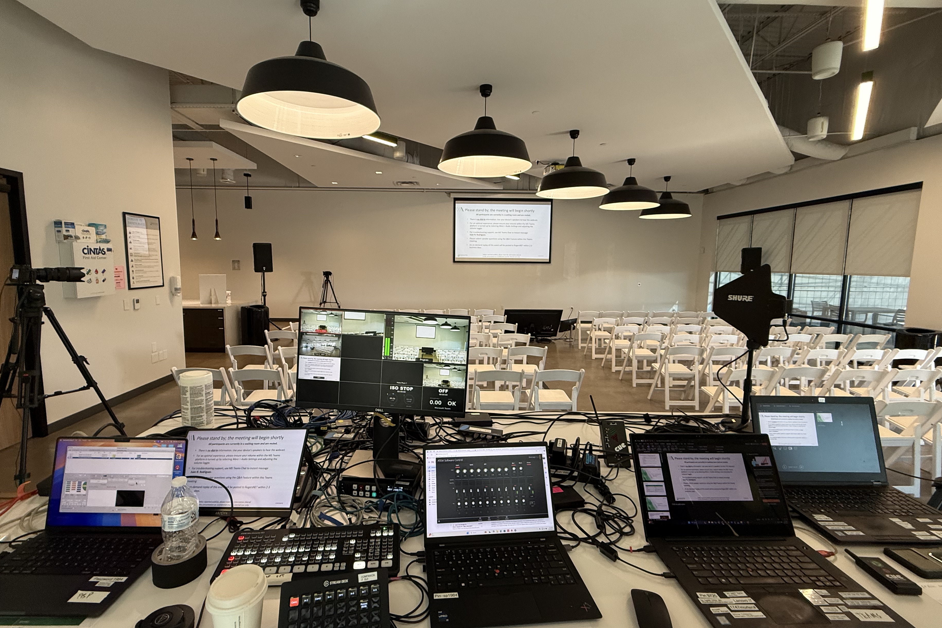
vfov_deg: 73.7
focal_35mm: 16
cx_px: 448
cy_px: 306
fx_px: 419
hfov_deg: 96.7
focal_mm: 2.22
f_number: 2.2
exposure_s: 1/120
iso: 200
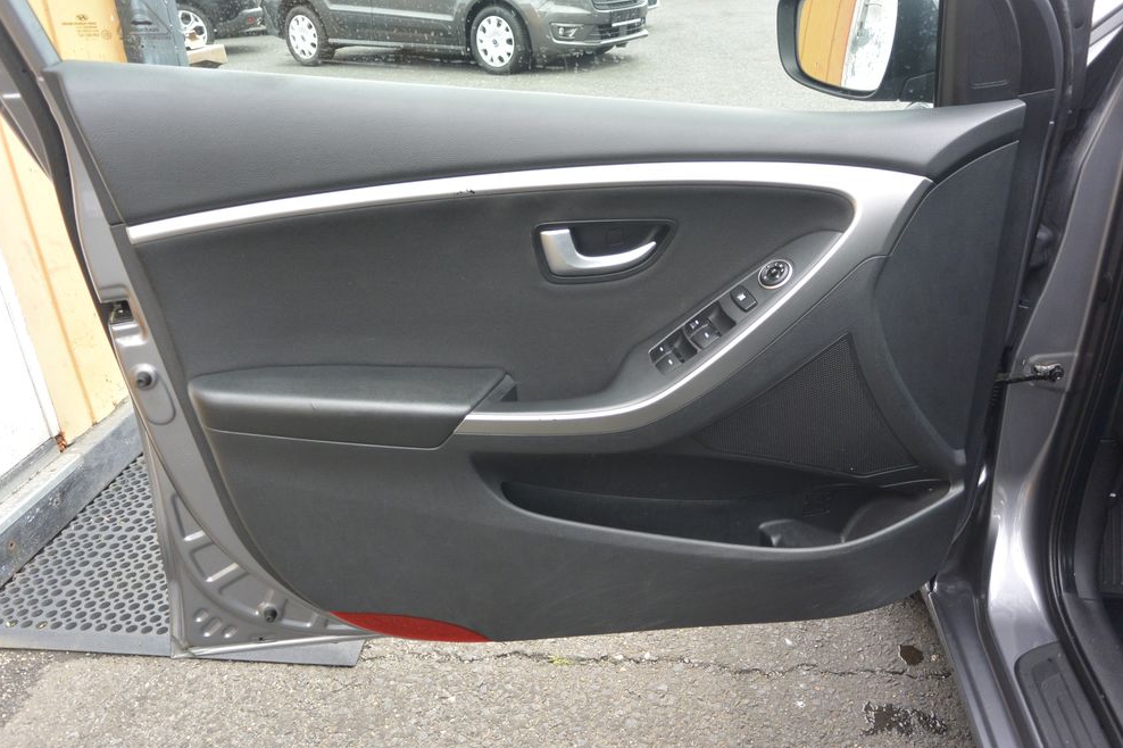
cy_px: 387
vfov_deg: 46.4
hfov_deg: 65.5
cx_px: 566
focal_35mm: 28
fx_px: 873
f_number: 3.5
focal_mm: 10
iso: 180
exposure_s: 1/250
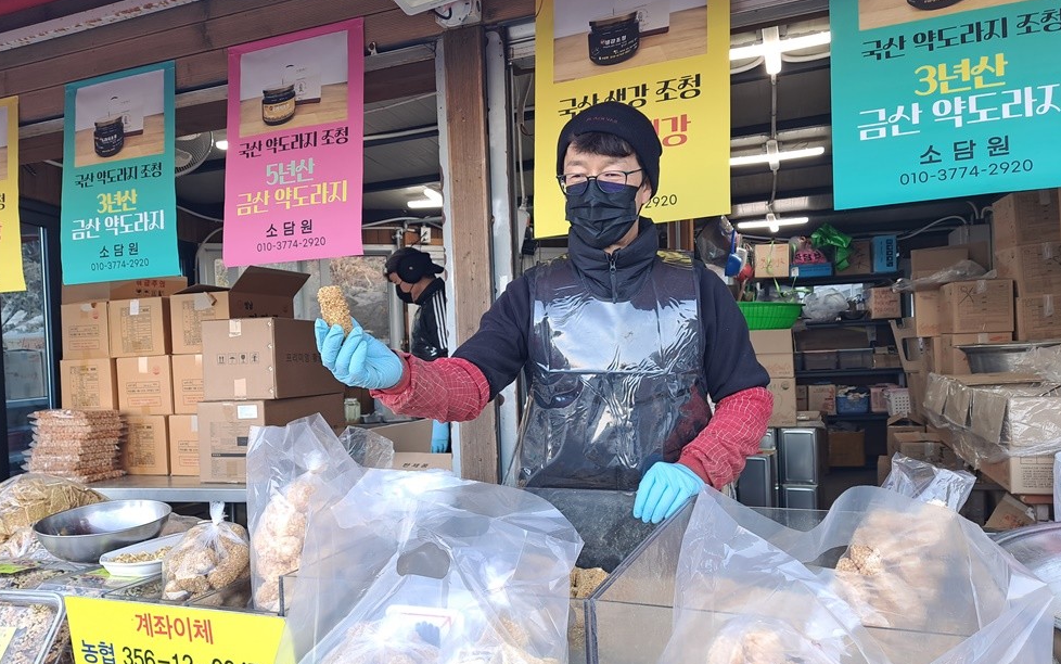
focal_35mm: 26
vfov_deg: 47.5
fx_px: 752
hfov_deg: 70.4
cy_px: 374
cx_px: 535
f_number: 1.8
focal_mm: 5.23
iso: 32
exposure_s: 1/60
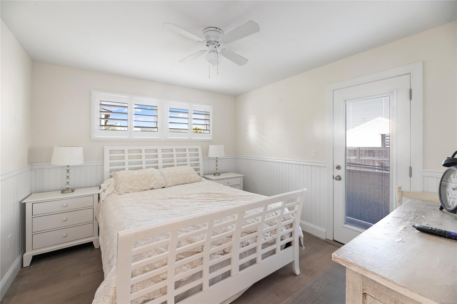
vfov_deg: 81.1
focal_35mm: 14
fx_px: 178
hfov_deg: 104.3
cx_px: 228
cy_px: 152
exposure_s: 1/6
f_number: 7.1
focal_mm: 14
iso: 320
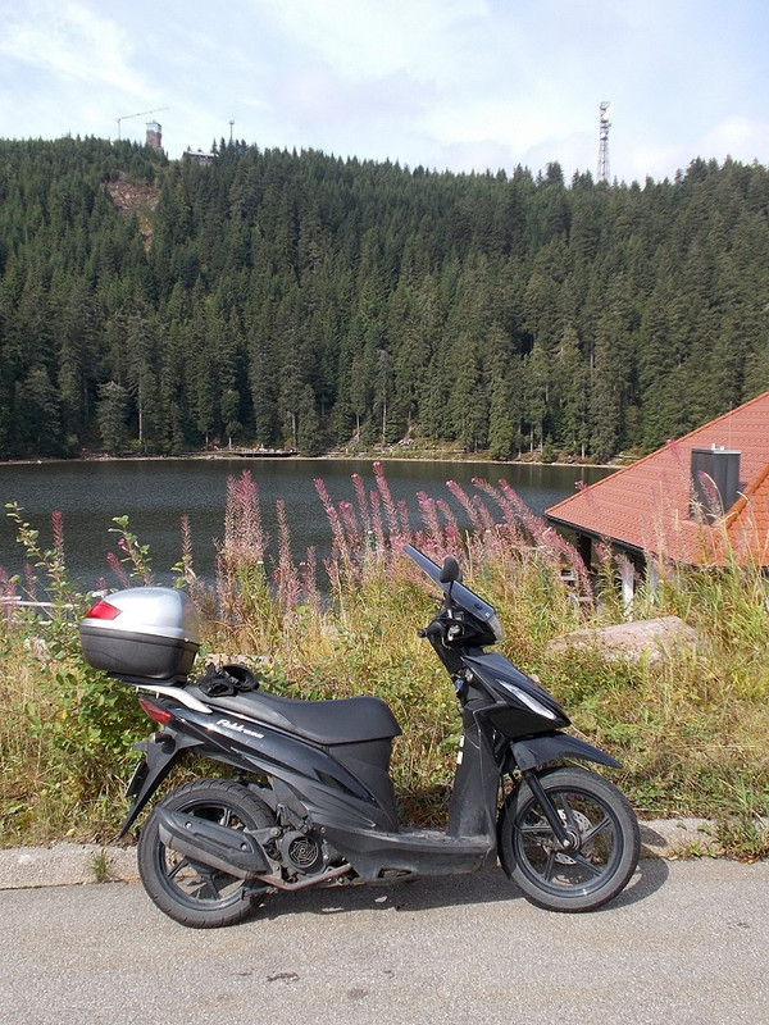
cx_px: 384
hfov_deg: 36.8
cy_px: 512
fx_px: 1155
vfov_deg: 47.9
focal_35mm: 39
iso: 80
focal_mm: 6.9
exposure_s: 1/400
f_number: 3.9
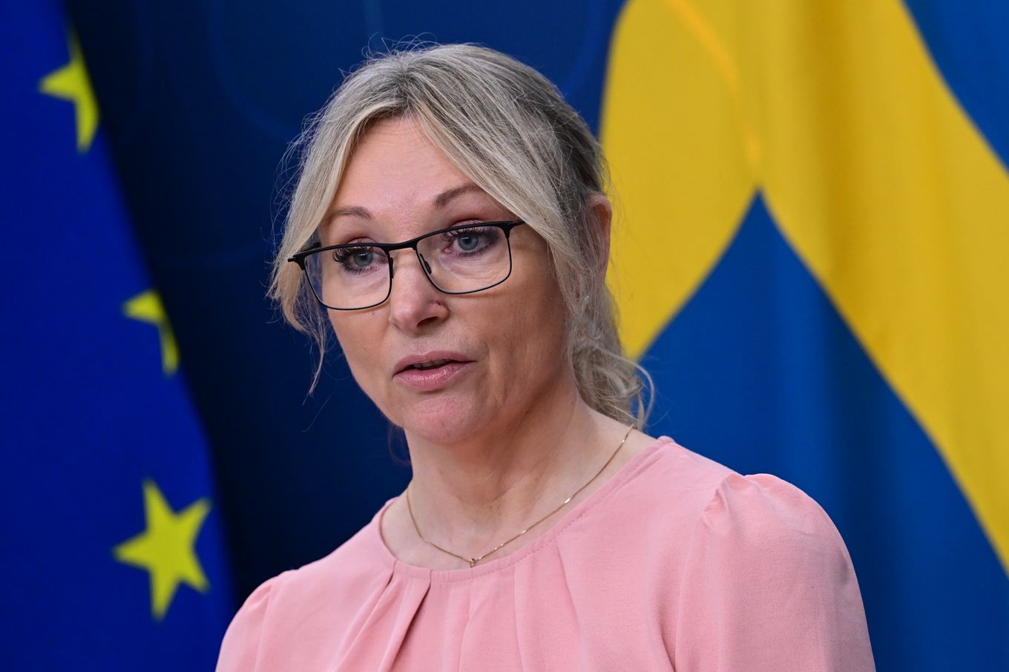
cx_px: 504
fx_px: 5604
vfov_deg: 6.9
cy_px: 336
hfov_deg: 10.3
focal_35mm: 200
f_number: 4.5
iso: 2000
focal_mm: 200
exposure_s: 1/400
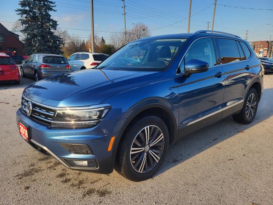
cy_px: 102
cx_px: 136
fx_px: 205
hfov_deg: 67.3
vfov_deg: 53.1
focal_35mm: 26
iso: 40
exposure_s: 1/754
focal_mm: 5.4
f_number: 1.8
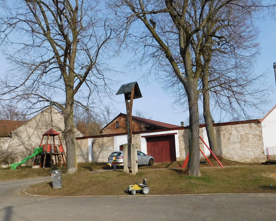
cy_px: 134
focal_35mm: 30
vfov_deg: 48.2
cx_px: 130
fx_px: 245
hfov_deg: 58.7
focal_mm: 4
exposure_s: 1/400
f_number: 6
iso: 125
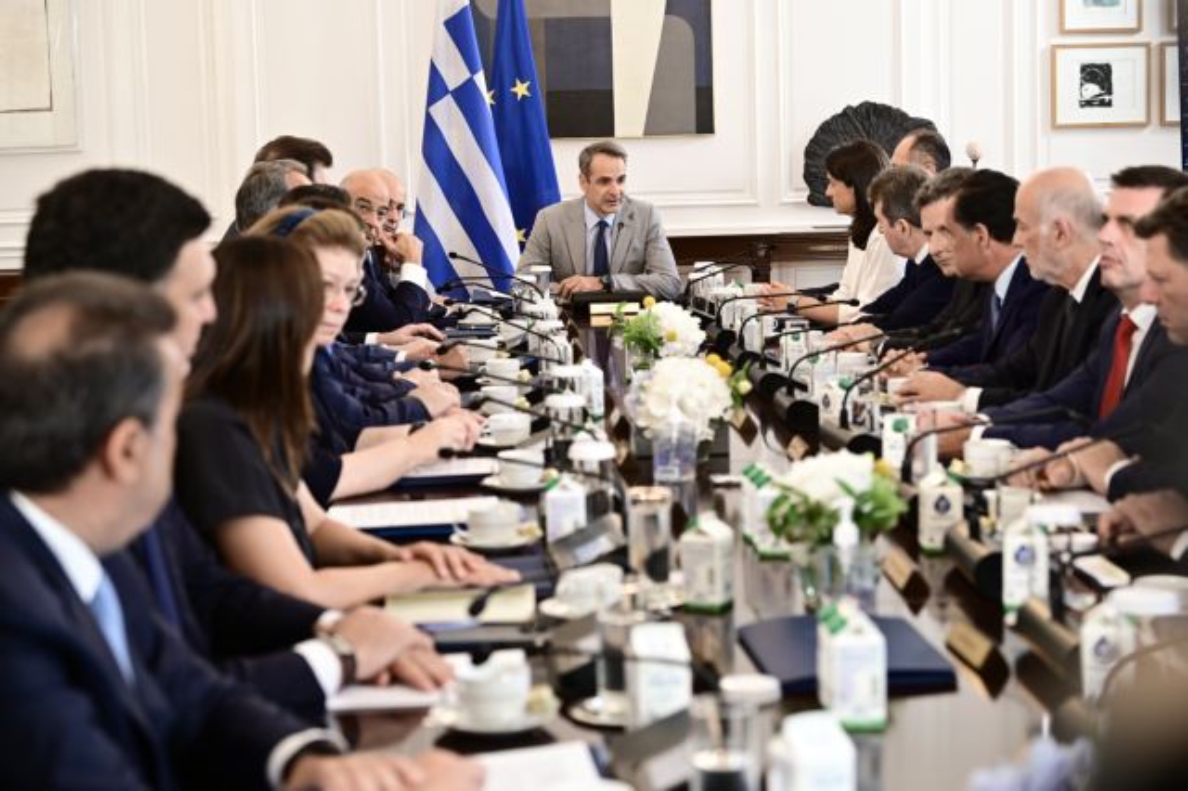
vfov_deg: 19.4
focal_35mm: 70
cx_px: 594
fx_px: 2309
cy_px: 396
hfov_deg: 28.9
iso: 800
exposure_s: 1/160
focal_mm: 70
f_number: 4
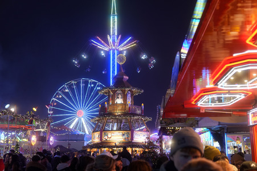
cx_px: 128
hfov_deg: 43.6
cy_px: 86
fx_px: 321
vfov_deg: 29.8
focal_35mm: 45
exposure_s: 1/80
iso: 640
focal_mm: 30
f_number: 2.8
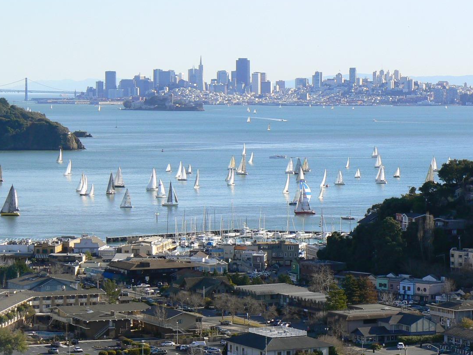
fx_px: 1941
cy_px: 186
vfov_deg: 10.4
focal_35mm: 142
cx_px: 304
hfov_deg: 13.9
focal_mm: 16.9
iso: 80
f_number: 5.6
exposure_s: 1/400
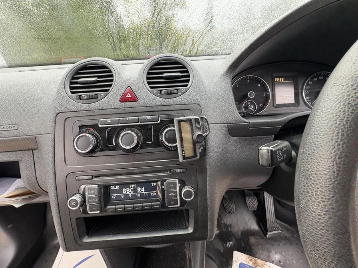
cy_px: 134
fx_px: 145
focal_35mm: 14
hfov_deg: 102.1
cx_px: 179
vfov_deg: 85.7
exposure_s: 1/88
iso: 200
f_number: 2.2
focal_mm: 2.22
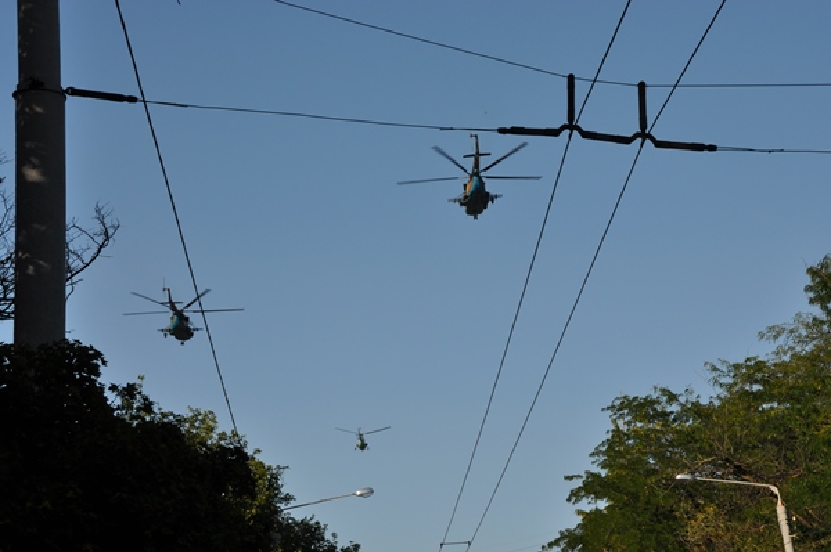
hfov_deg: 27.0
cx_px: 416
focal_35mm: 75
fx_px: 1730
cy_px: 276
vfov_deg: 18.2
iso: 200
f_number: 14
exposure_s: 1/200
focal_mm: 50
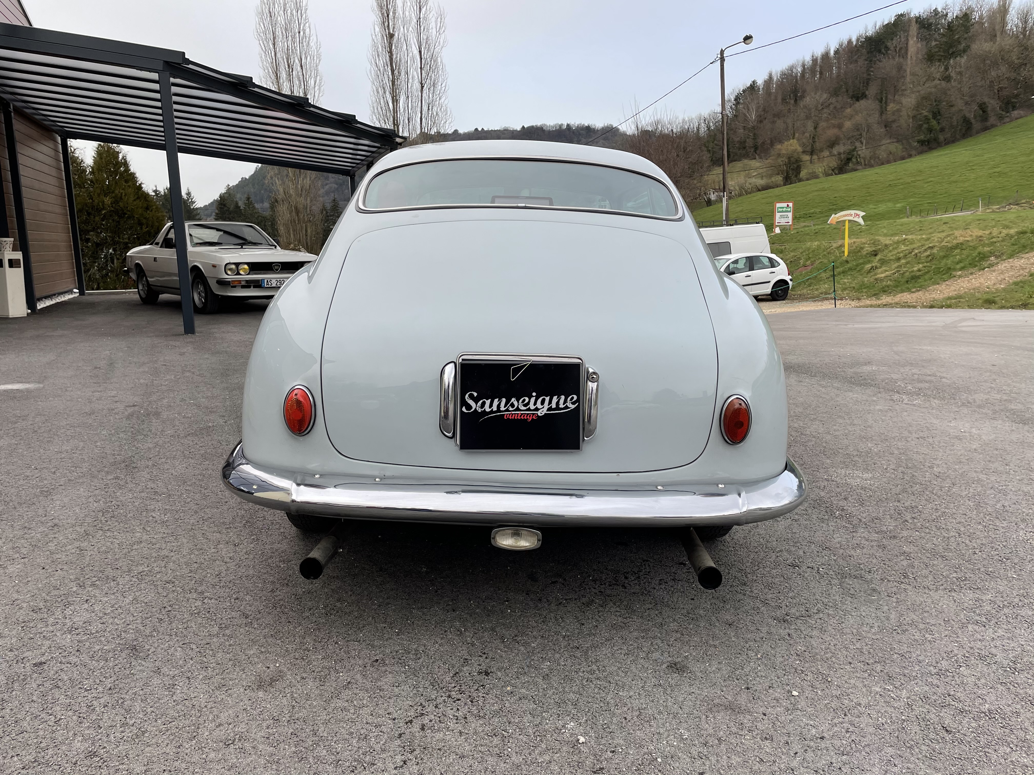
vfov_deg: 53.1
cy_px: 388
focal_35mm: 26
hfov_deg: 67.3
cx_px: 517
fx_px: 777
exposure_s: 1/626
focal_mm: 4.2
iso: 32
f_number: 1.6
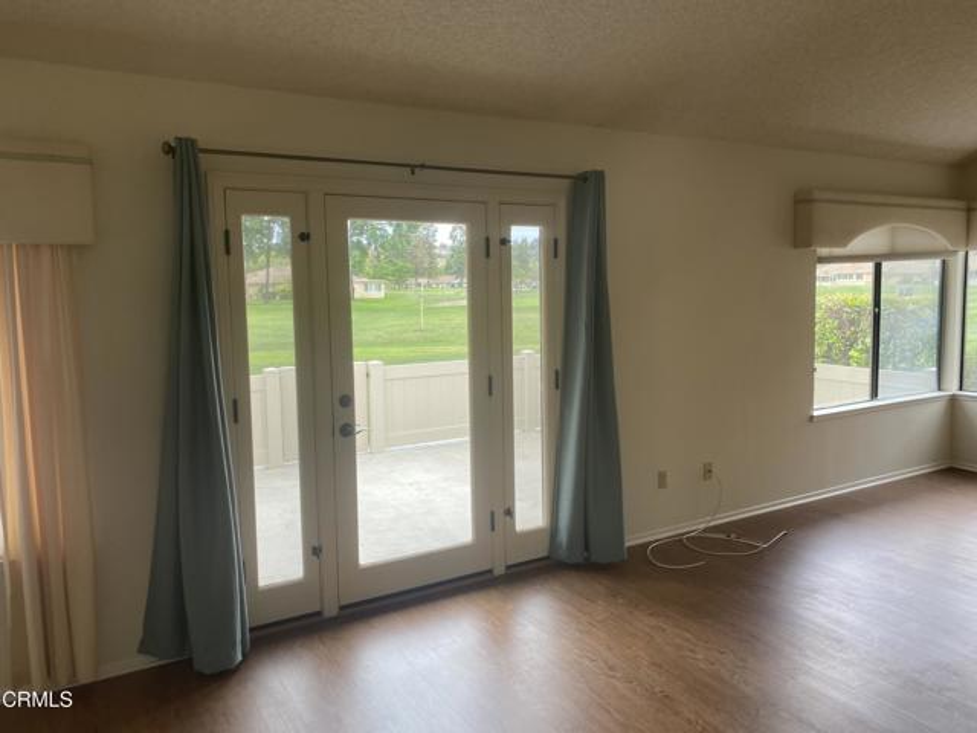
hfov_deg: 67.3
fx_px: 734
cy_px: 366
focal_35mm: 26
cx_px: 488
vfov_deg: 53.1
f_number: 1.8
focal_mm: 4.25
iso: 32
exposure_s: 1/122
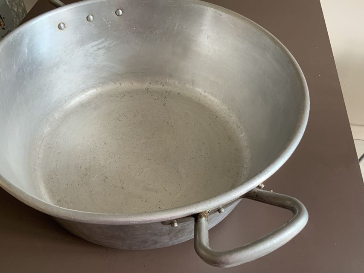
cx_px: 163
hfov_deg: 53.8
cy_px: 133
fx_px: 358
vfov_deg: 41.8
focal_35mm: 34
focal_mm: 3
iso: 100
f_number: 1.8
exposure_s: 1/60
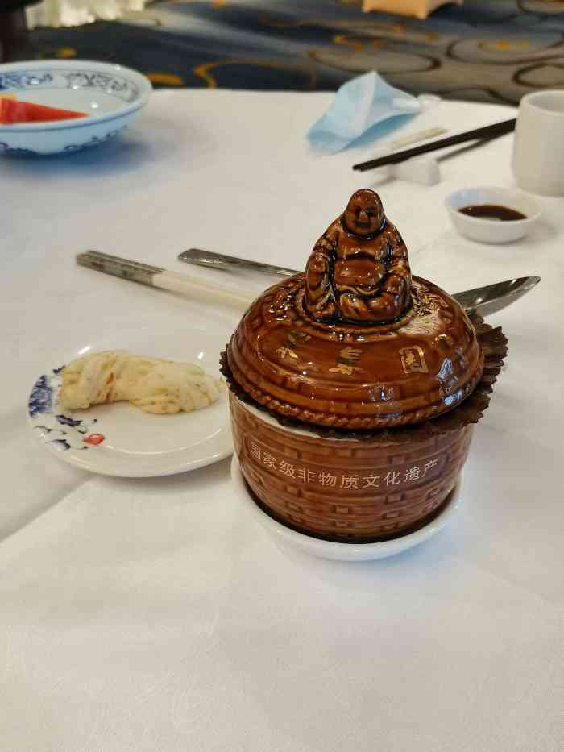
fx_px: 760
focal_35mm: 35
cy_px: 376
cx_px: 282
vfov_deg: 52.6
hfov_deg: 40.7
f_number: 1.8
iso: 160
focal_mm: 5.5
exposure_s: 1/50
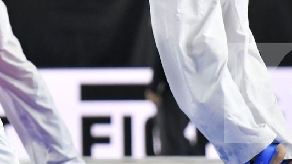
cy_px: -102
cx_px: -97
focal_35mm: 1062
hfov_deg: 2.0
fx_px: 8221
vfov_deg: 1.1
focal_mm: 200
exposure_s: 1/1000
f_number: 2.8
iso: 2000
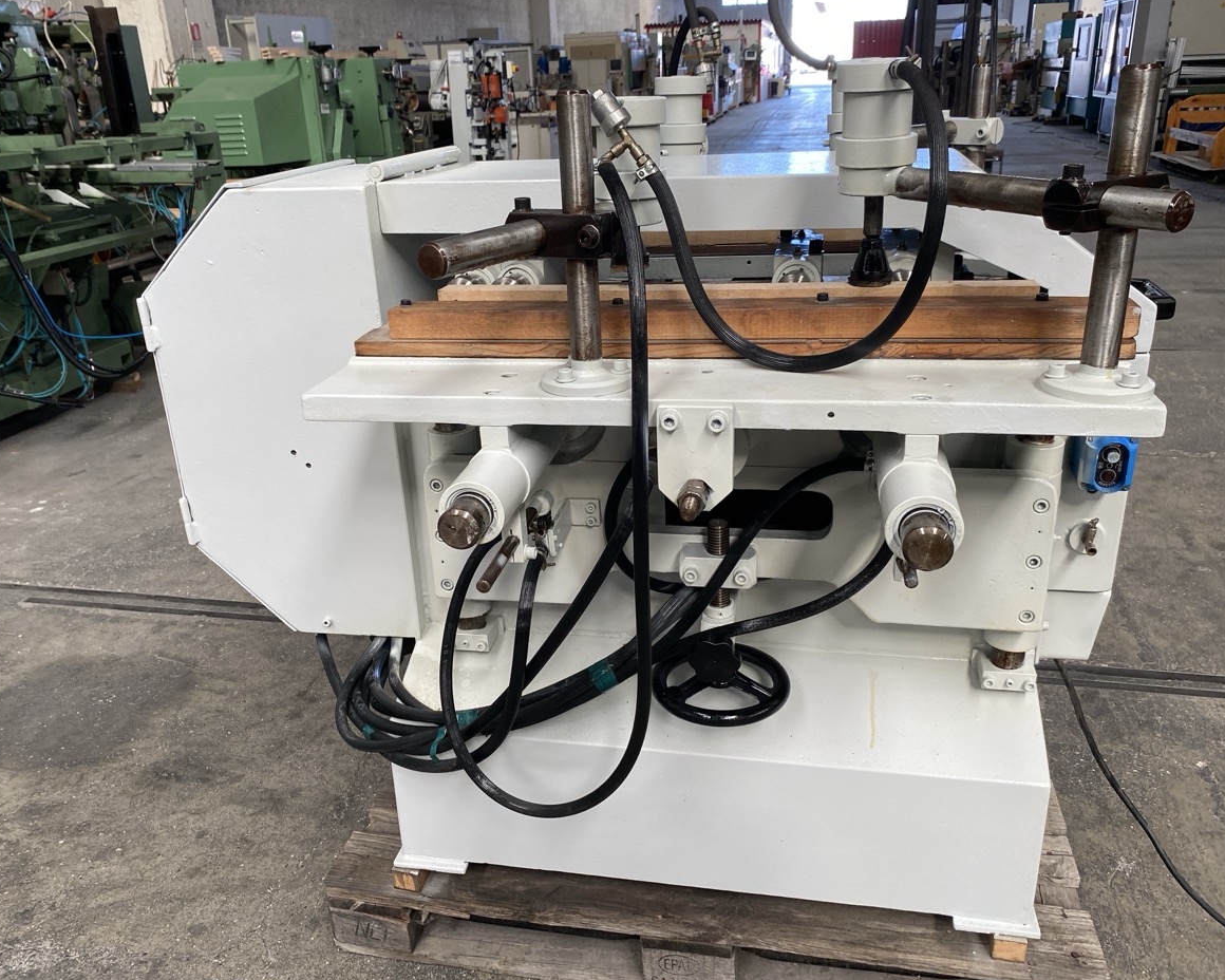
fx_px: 1015
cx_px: 609
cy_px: 484
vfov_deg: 51.5
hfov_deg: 62.2
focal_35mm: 28
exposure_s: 1/122
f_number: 1.8
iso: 100
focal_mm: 4.25
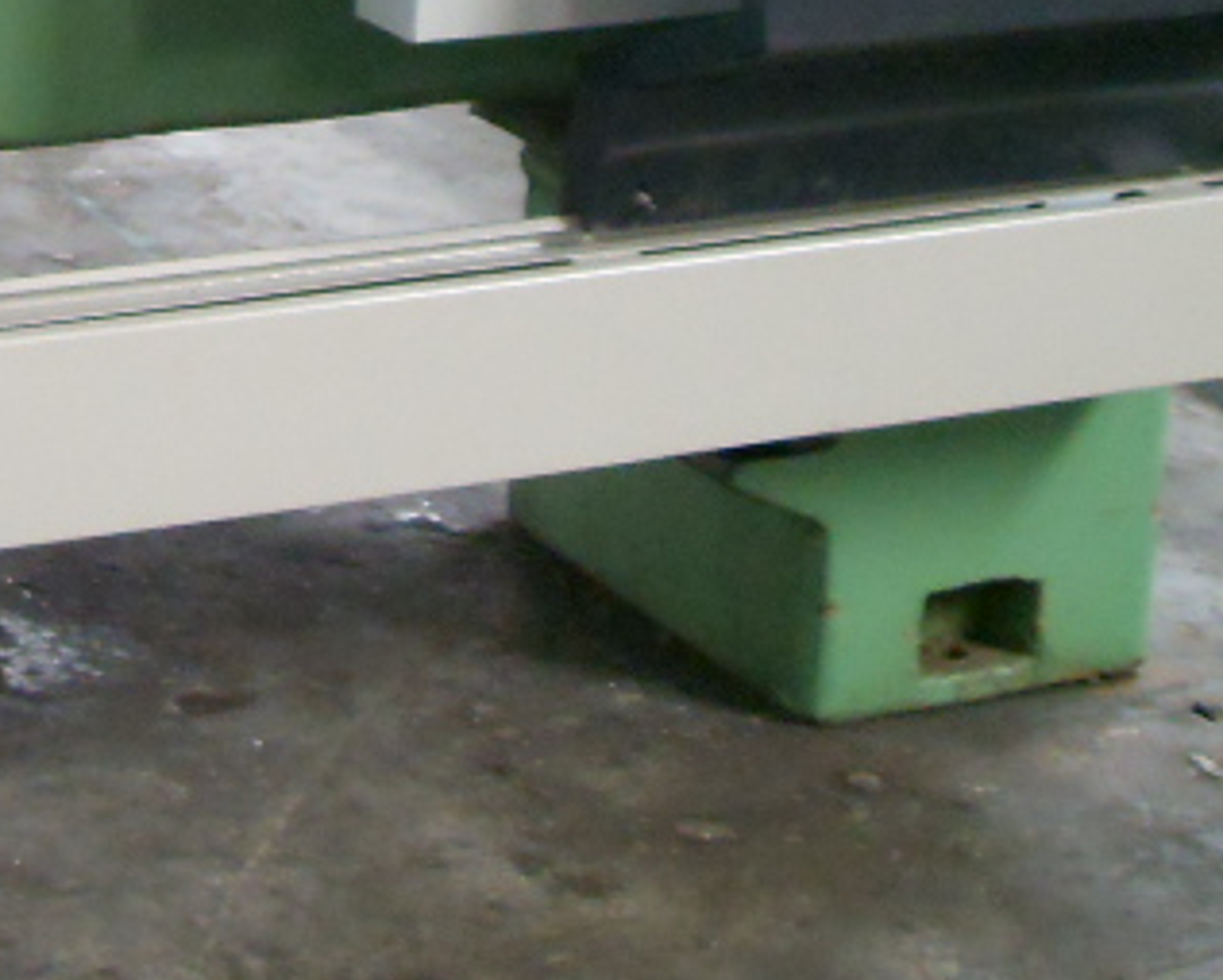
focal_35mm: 123
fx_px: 4455
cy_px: -417
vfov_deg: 12.1
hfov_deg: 14.9
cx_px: -382
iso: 200
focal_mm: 6.6
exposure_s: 1/8
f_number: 3.5
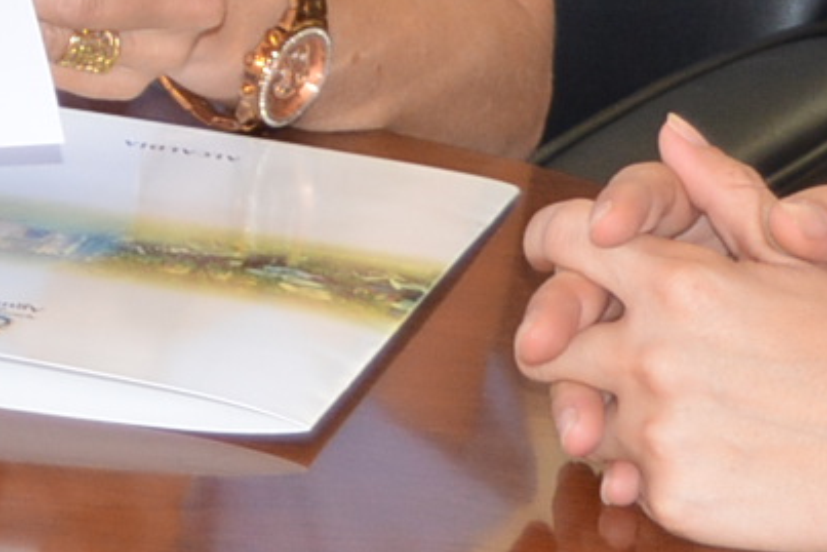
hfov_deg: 6.1
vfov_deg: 4.1
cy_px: -433
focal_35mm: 334
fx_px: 7675
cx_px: -417
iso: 400
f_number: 4.2
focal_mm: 30
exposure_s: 1/60
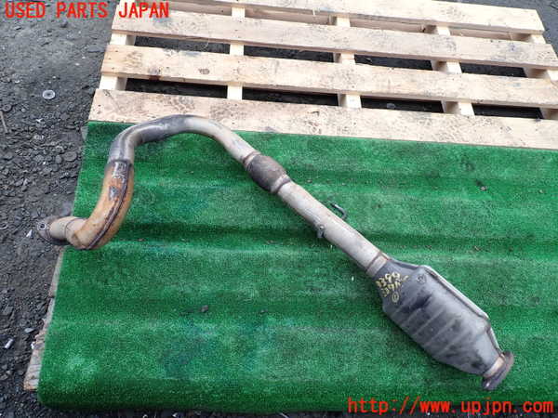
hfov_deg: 69.4
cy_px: 209
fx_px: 403
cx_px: 279
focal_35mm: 25
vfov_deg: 54.9
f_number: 2.8
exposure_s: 1/100
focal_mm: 4.5
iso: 100
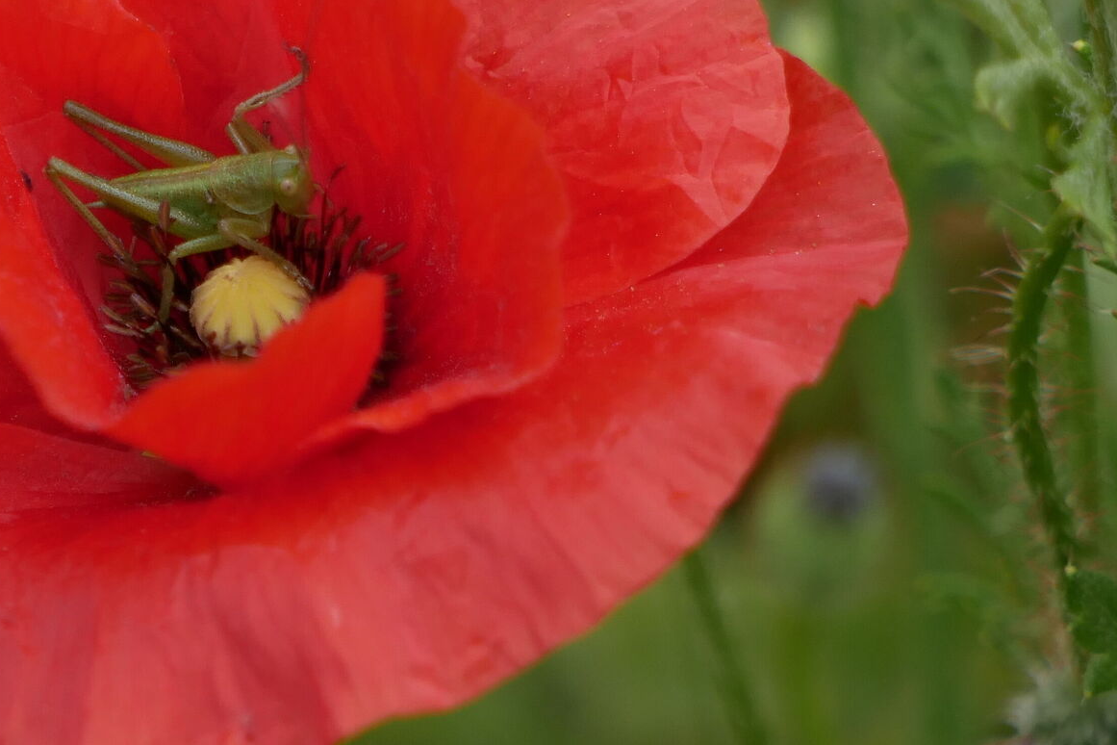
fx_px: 26682
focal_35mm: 860
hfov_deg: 2.4
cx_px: 355
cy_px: 227
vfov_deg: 1.6
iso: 400
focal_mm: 200
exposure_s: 1/500
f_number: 5.6
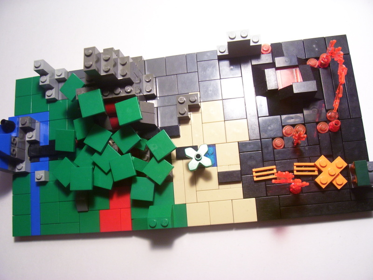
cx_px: 186
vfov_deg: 41.8
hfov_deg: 54.0
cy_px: 140
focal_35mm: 34
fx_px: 366
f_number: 2.7
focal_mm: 5.6
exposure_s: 1/30
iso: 125
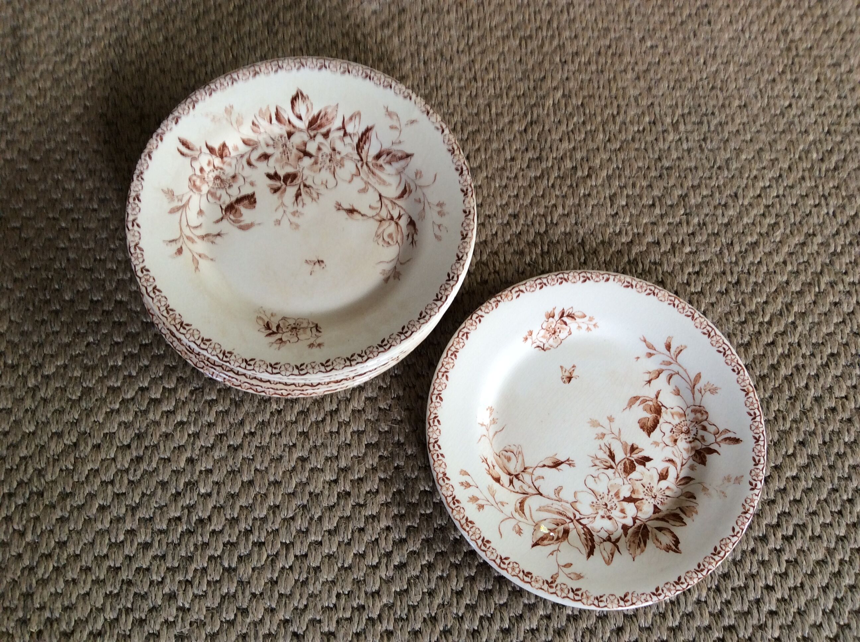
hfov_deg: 56.9
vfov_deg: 44.1
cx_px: 430
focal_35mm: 32
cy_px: 321
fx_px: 794
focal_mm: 3.3
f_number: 2.4
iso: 50
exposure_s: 1/25
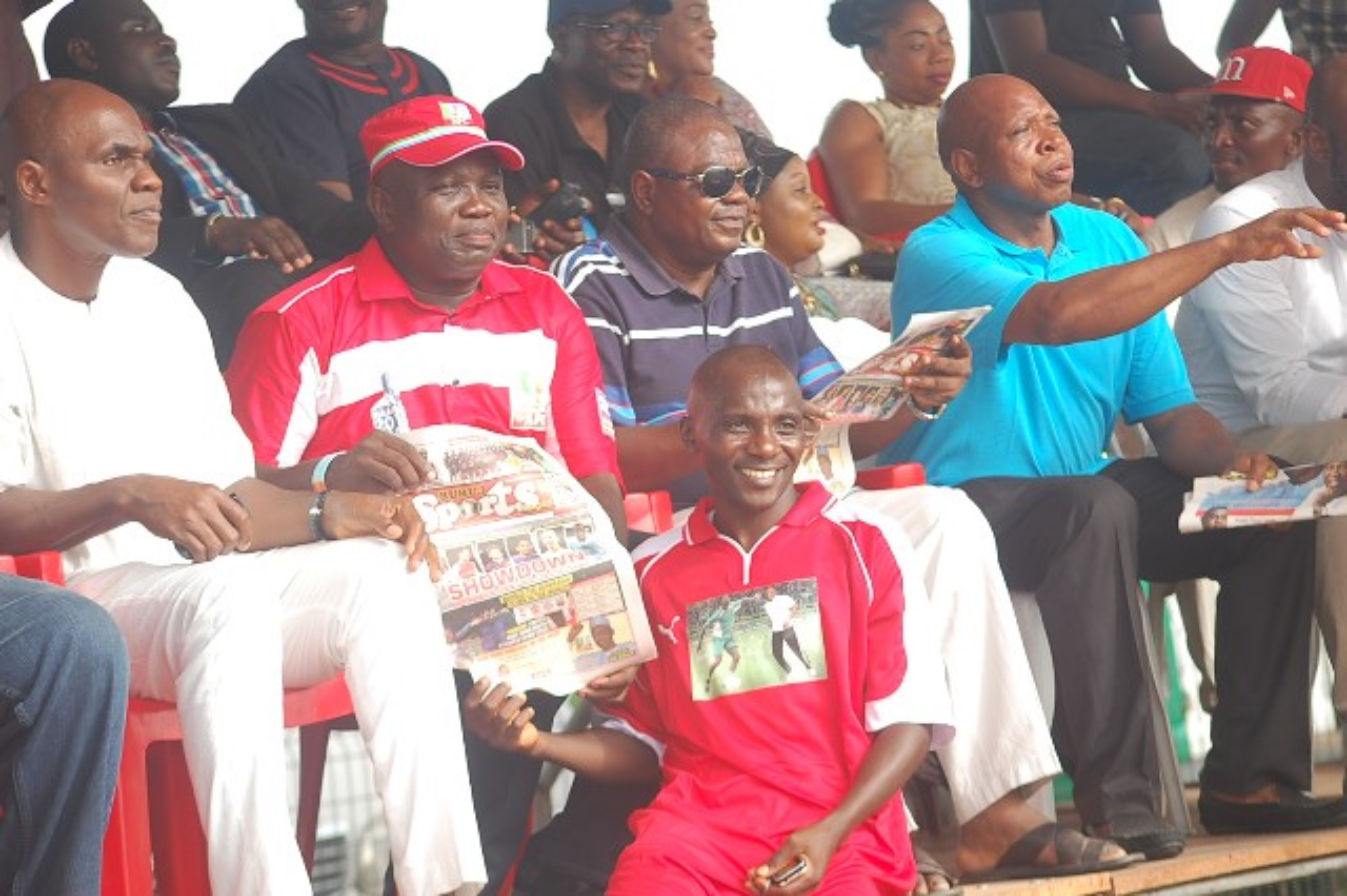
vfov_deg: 9.6
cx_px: 674
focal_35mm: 142
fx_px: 5329
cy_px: 448
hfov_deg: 14.4
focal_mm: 95
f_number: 4.2
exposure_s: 1/250
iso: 200
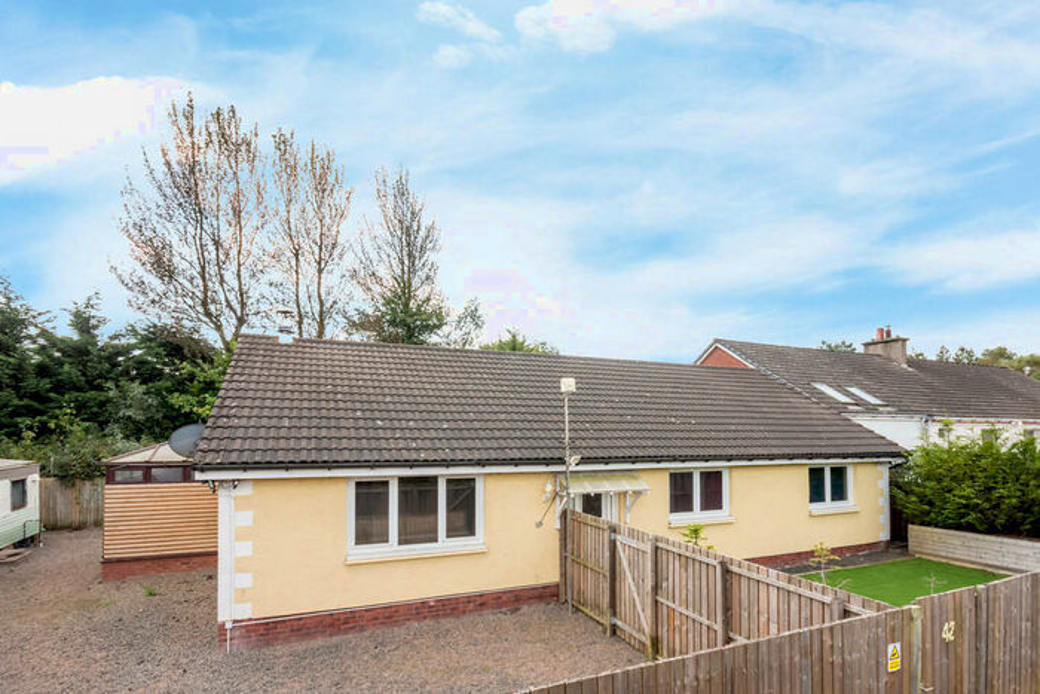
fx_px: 433
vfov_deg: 77.4
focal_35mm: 15
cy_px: 347
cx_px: 520
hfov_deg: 100.4
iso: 640
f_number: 10
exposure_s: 1/400
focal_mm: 10
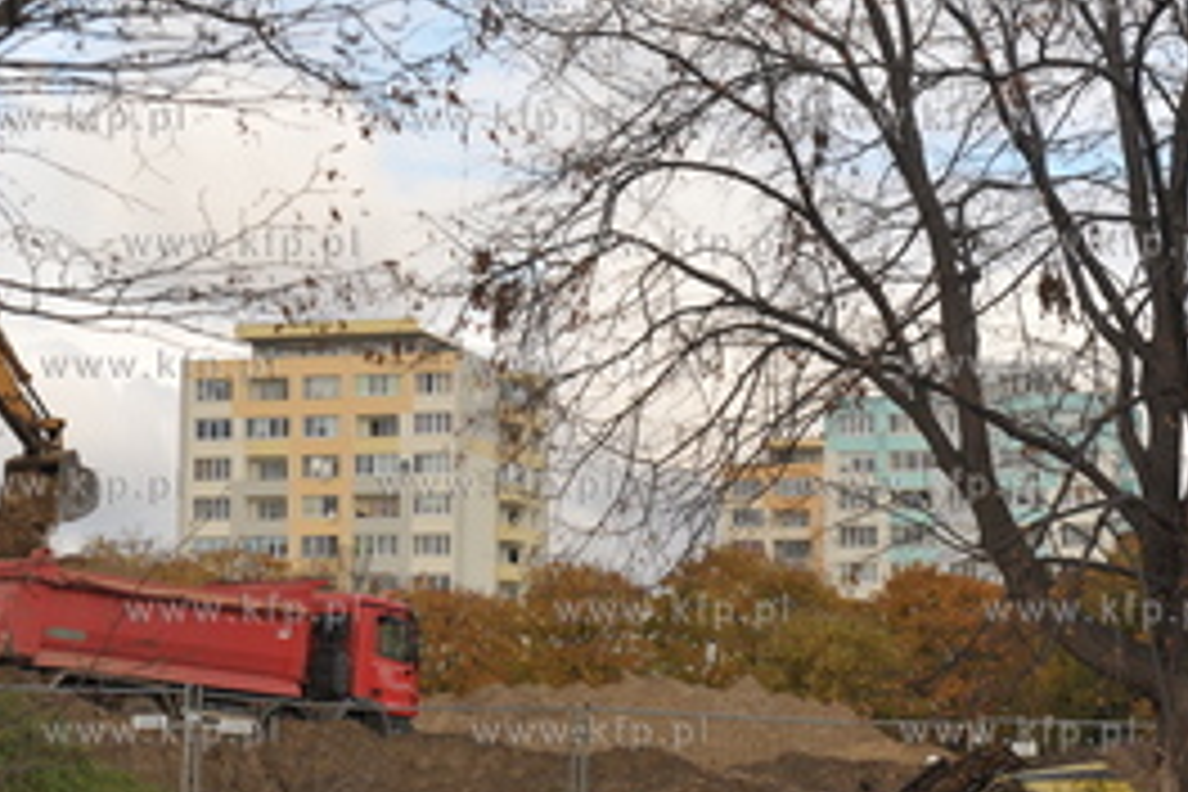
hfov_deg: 19.2
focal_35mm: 106
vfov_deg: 12.9
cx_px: 400
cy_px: 302
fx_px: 3498
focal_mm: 70
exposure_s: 1/640
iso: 400
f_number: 8
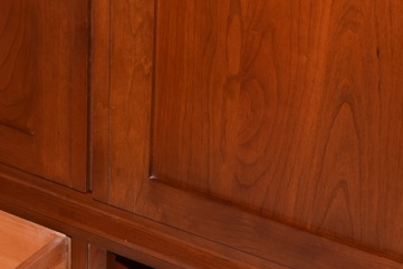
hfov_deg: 13.9
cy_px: 357
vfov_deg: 9.3
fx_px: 1628
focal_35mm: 145
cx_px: 6
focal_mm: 35
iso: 100
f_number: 8
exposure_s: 1/60
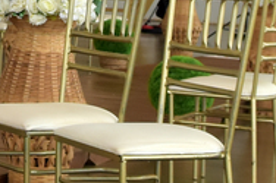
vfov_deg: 8.2
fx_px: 1250
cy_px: -101
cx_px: -104
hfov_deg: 12.2
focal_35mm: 163
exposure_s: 1/100
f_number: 5
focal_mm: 17
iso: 640
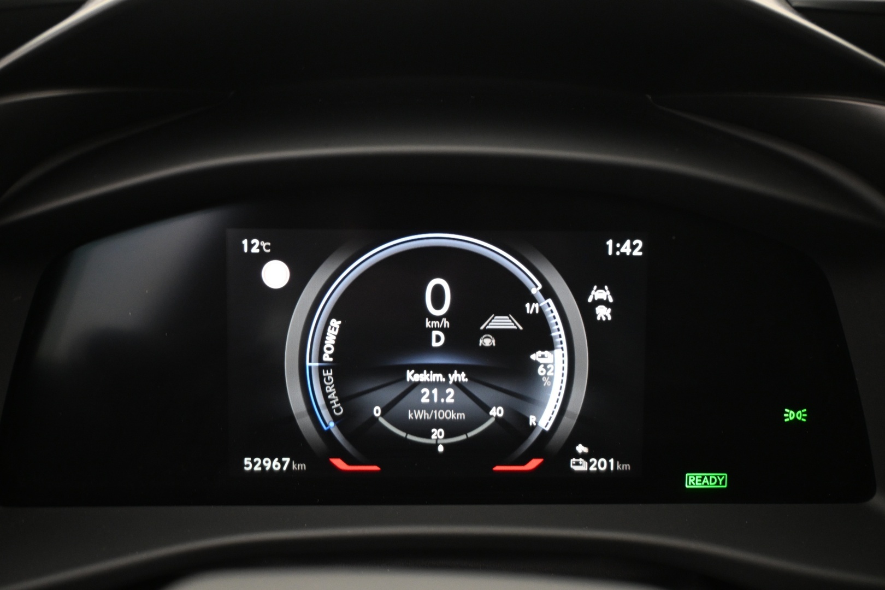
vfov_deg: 40.8
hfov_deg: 58.3
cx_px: 442
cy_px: 295
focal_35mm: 32
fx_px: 793
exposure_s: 1/10
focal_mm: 21.5
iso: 1600
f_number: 4
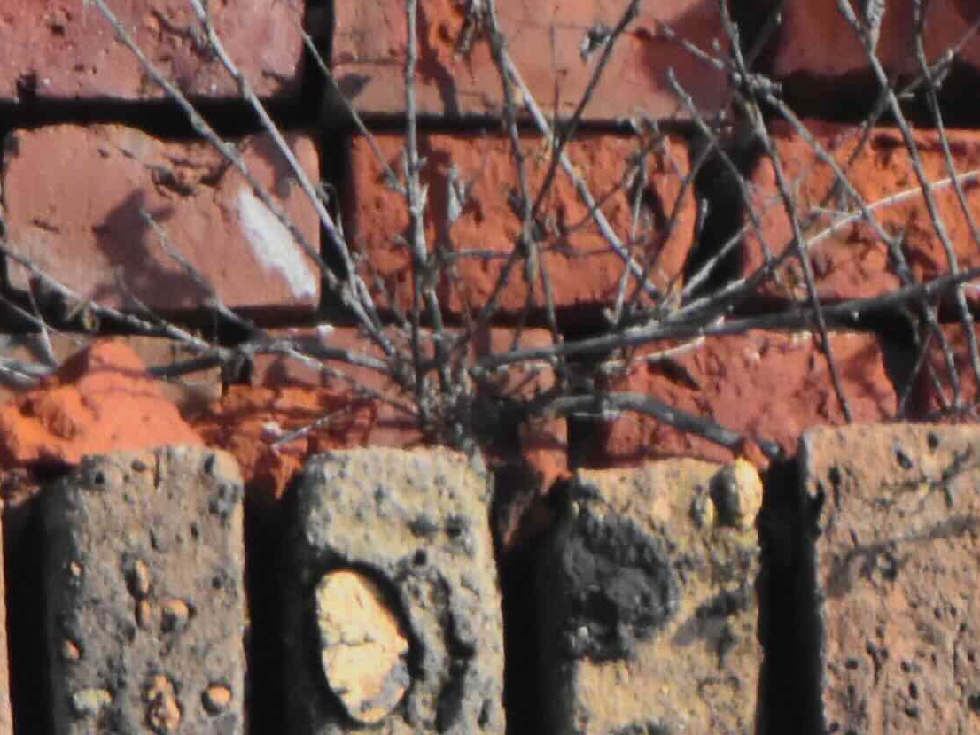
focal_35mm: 3690
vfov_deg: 0.4
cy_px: -464
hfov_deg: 0.5
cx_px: 1733
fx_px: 104489
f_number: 8
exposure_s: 1/4000
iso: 2500
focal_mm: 600
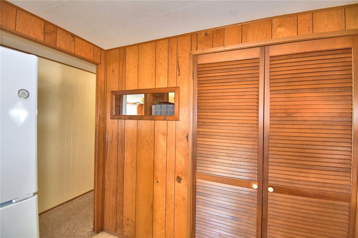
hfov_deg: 100.4
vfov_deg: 77.3
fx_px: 149
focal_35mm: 15
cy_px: 119
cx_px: 179
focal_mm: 10
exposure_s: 1/30
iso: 2000
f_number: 4.5
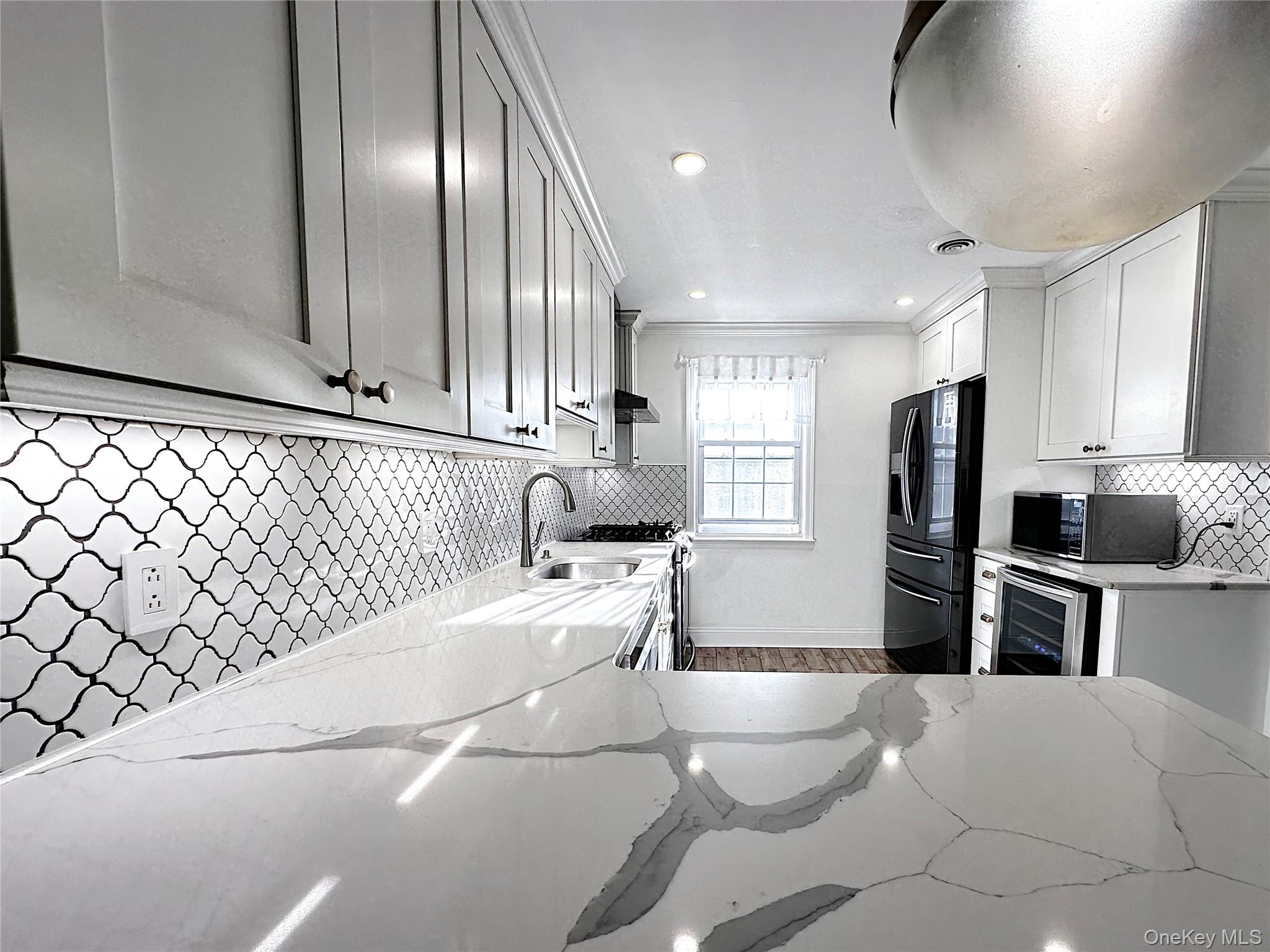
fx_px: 514
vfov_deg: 85.7
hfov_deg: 102.1
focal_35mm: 14
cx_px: 635
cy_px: 476
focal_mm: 2.22
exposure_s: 1/120
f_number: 2.2
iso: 50
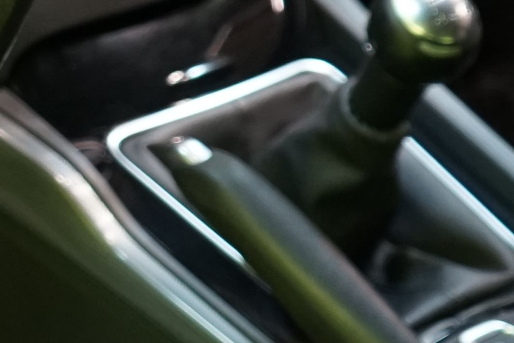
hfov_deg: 12.7
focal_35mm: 157
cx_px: -125
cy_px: 25
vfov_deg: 8.7
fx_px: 2241
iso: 1250
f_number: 3.5
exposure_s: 1/30
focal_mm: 28
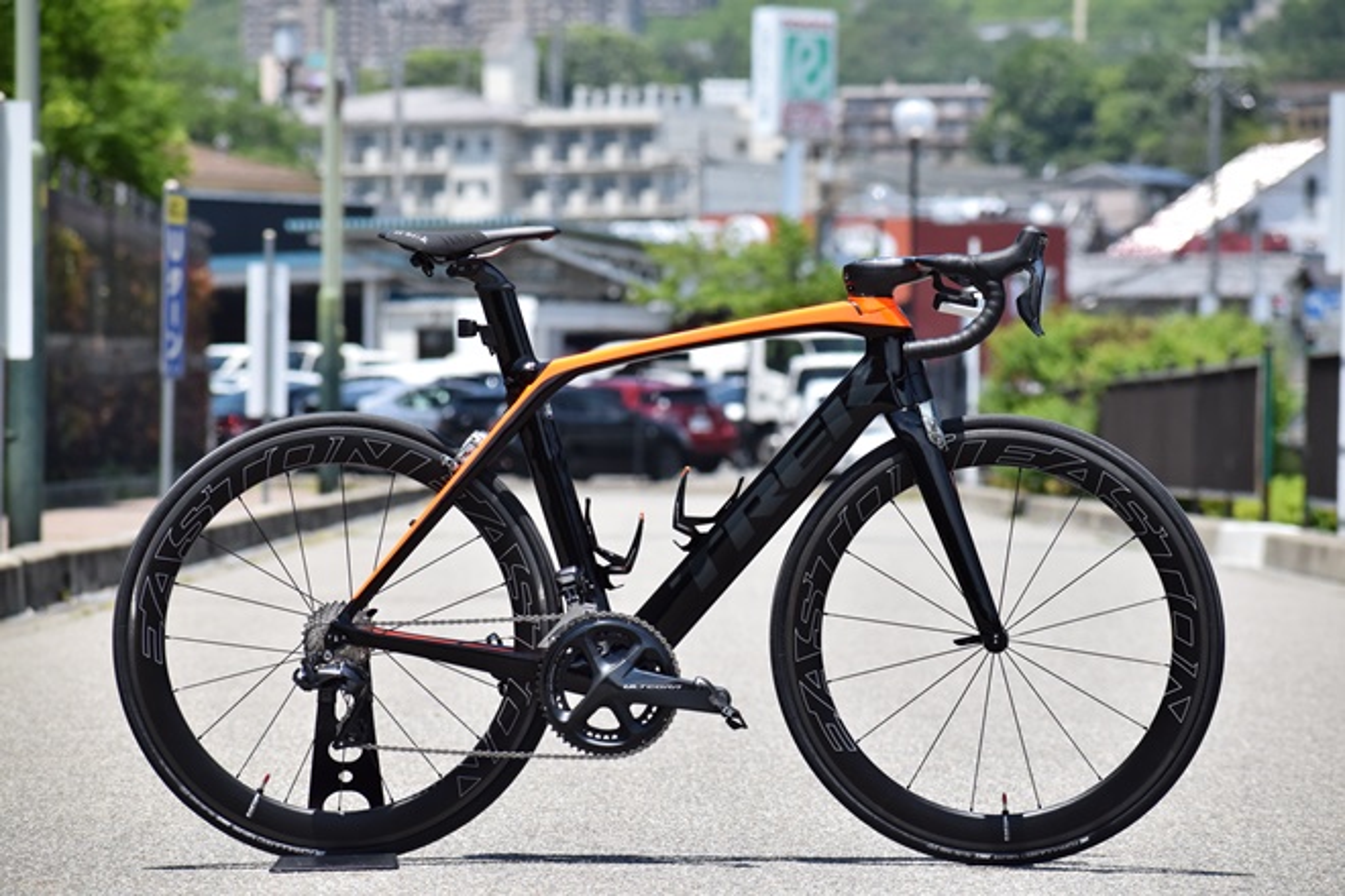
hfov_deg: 10.5
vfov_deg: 7.0
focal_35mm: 195
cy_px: 448
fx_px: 7285
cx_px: 672
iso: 1000
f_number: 7.1
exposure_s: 1/4000
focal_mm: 130
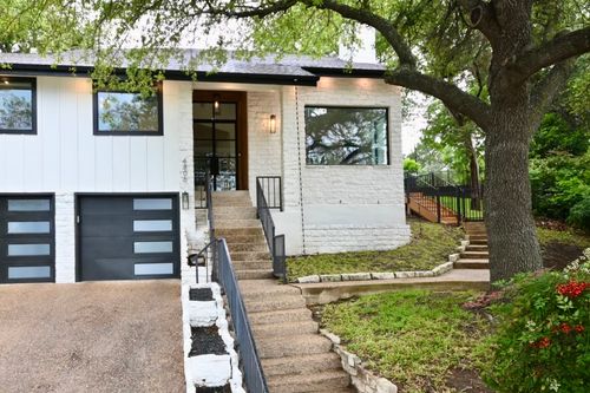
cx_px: 295
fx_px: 393
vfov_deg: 53.1
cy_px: 196
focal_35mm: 24
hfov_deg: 73.8
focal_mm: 16
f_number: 5.6
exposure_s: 1/160
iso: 500
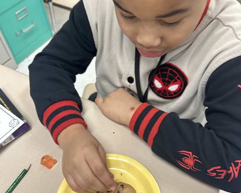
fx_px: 242
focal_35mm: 34
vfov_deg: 43.3
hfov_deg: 52.8
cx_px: 120
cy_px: 106
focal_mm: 5.7
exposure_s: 1/60
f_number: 1.5
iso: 200
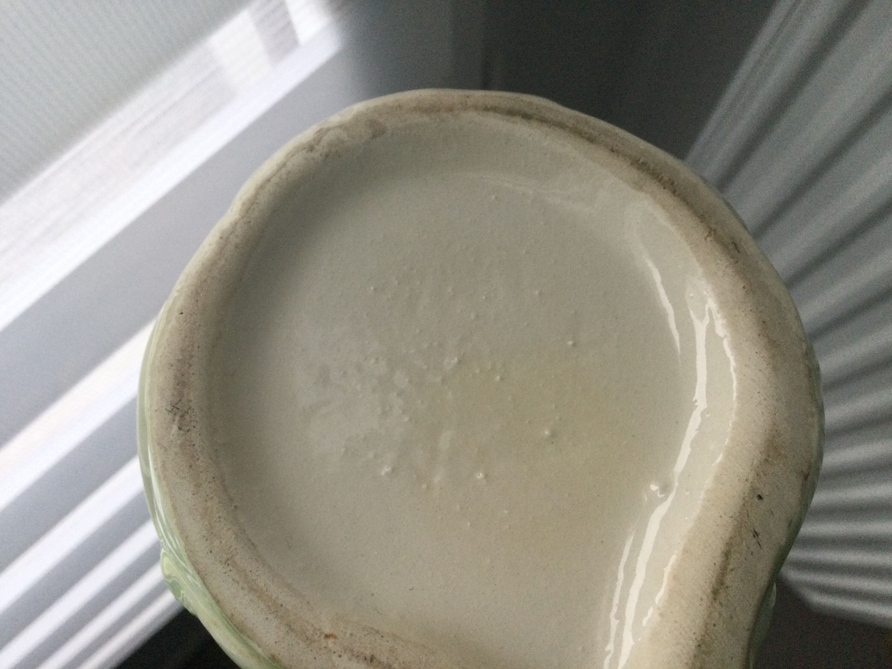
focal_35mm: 31
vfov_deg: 45.4
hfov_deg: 58.4
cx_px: 446
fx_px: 799
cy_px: 334
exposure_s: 1/33
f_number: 2.4
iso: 40
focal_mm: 3.3
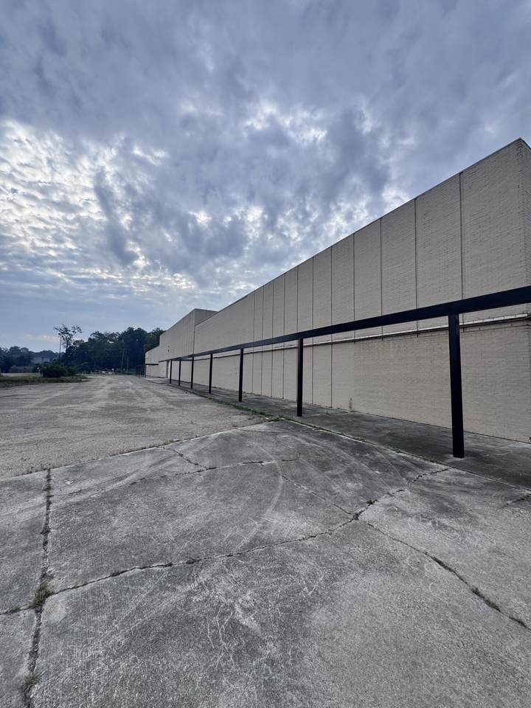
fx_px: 286
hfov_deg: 85.7
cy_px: 354
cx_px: 266
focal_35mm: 14
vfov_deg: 102.1
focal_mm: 2.22
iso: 40
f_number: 2.2
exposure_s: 1/1178
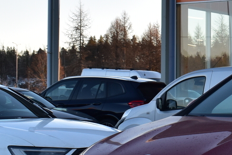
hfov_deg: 16.2
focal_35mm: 120
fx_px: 773
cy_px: 108
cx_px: 296
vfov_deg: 11.4
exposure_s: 1/125
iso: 400
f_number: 9.5
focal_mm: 24
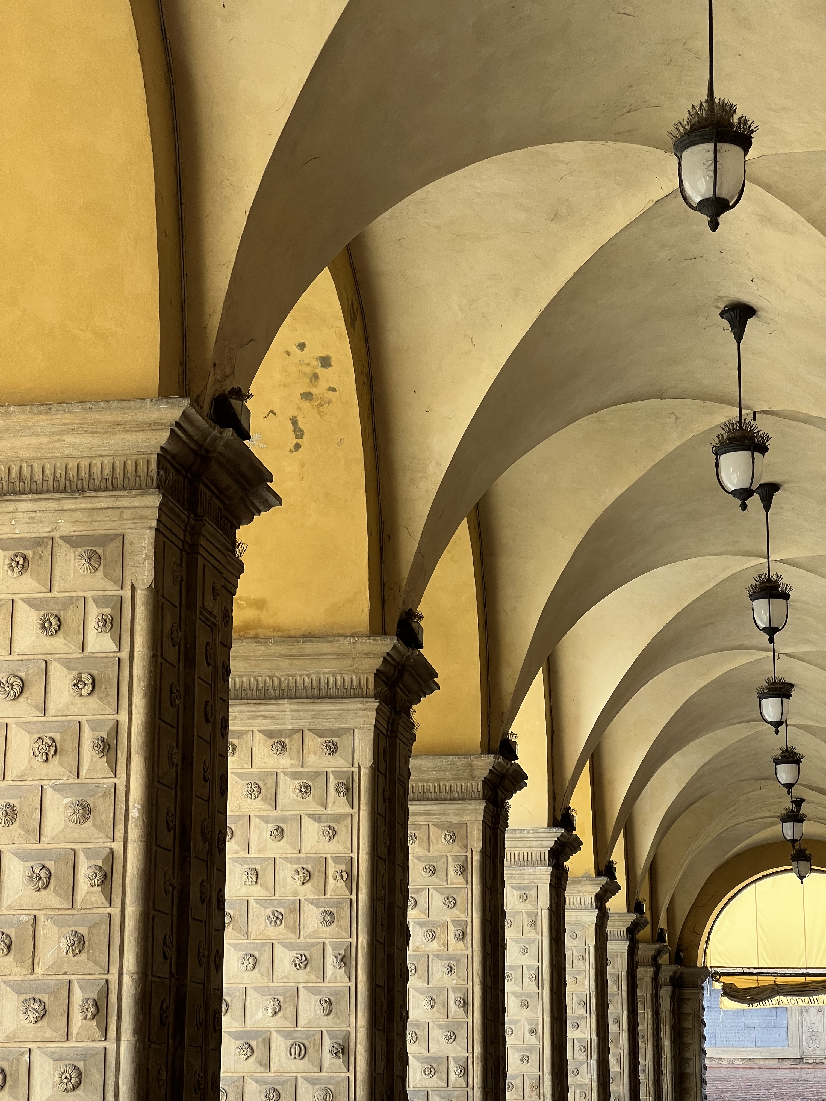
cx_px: 413
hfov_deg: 19.1
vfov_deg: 25.3
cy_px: 550
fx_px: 2450
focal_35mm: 77
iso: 64
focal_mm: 9
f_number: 2.8
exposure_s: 1/99
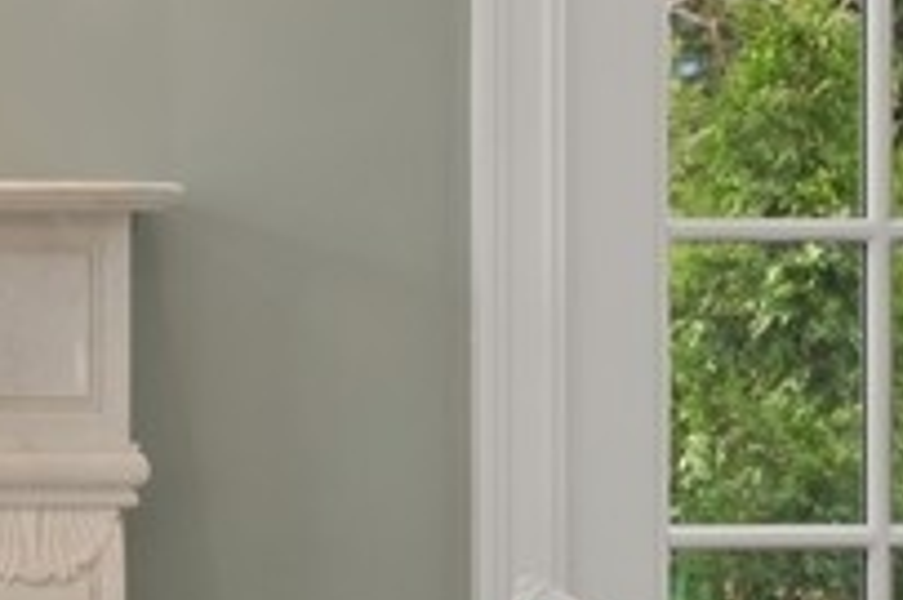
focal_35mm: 133
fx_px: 3333
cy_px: 289
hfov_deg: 14.1
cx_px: -583
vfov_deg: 10.3
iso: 200
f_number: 9.5
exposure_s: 1/30
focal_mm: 30
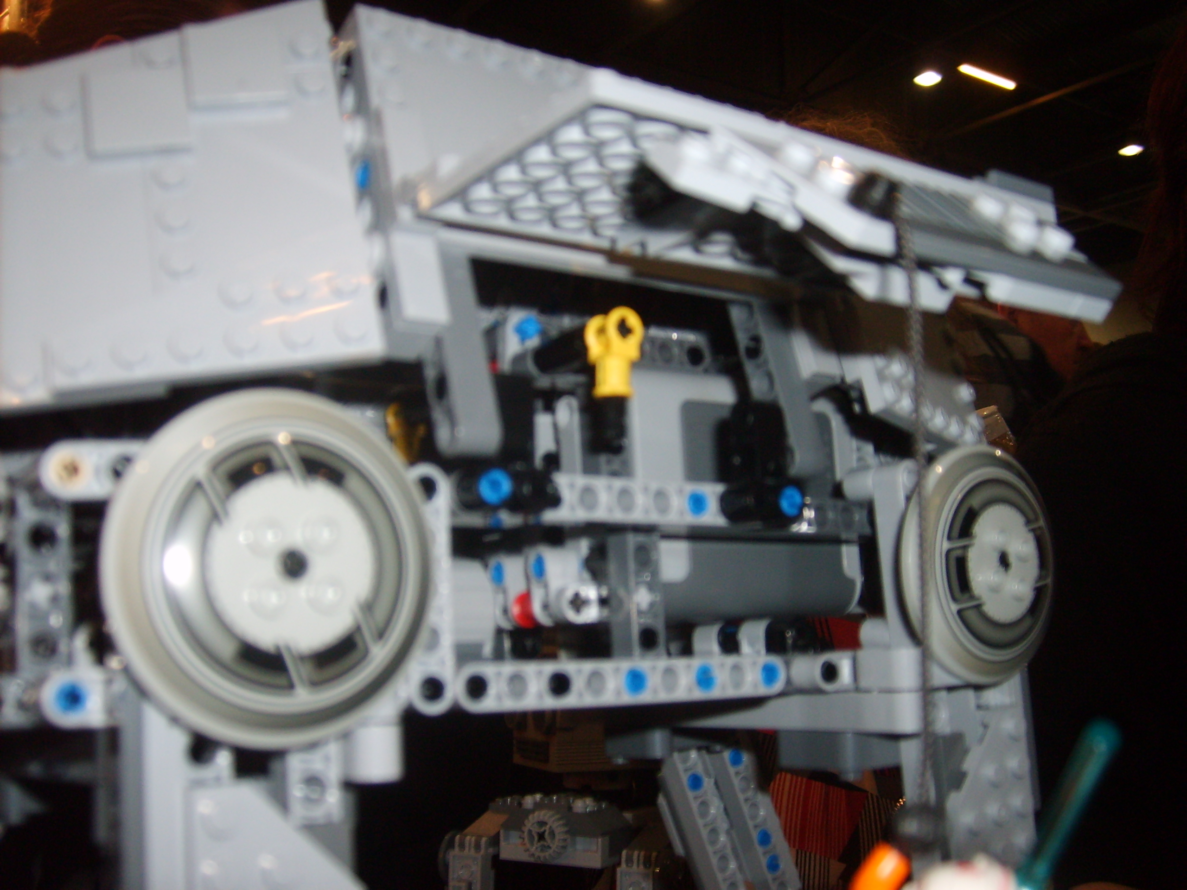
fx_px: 1200
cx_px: 594
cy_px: 445
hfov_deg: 52.6
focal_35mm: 35
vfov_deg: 40.7
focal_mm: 5.8
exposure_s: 1/45
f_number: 2.8
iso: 100
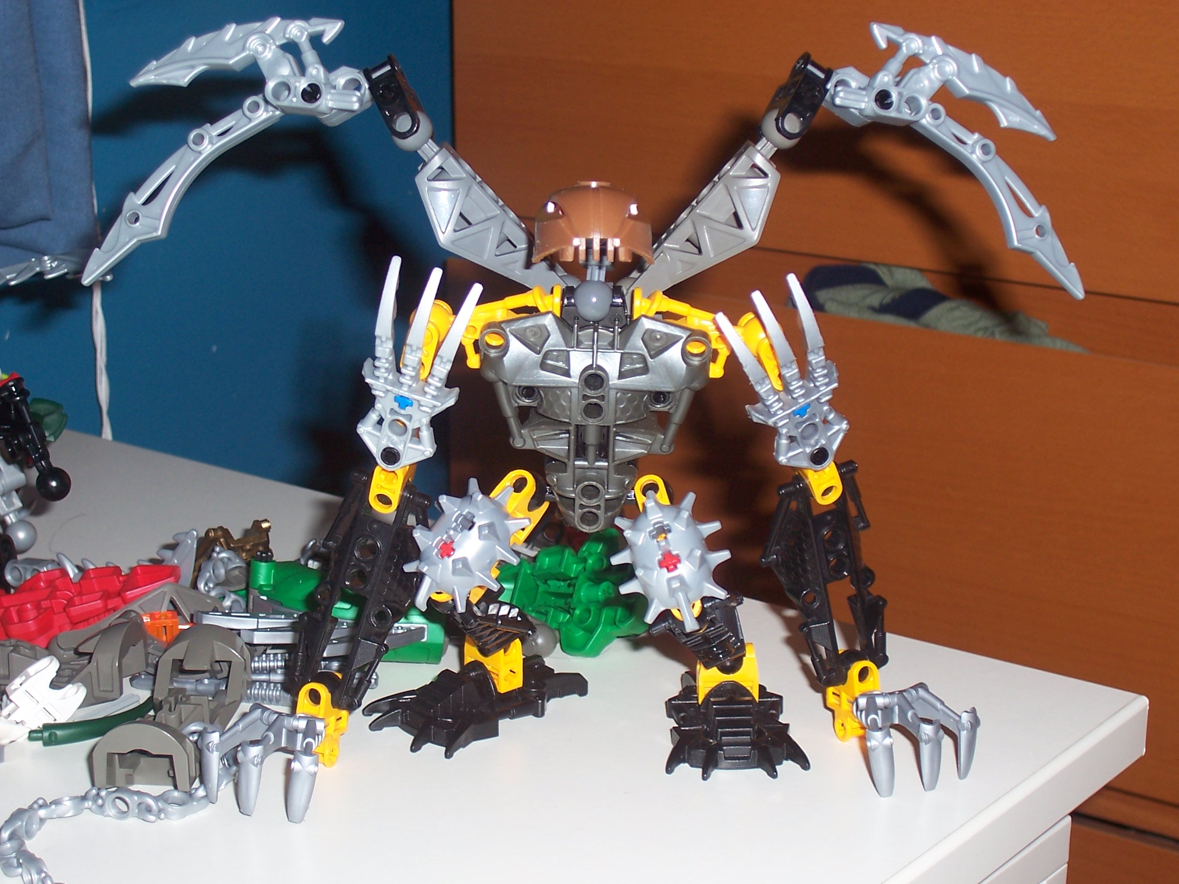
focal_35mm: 66
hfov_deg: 29.4
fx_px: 2248
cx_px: 590
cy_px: 442
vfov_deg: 22.3
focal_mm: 10.8
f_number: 4
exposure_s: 1/90
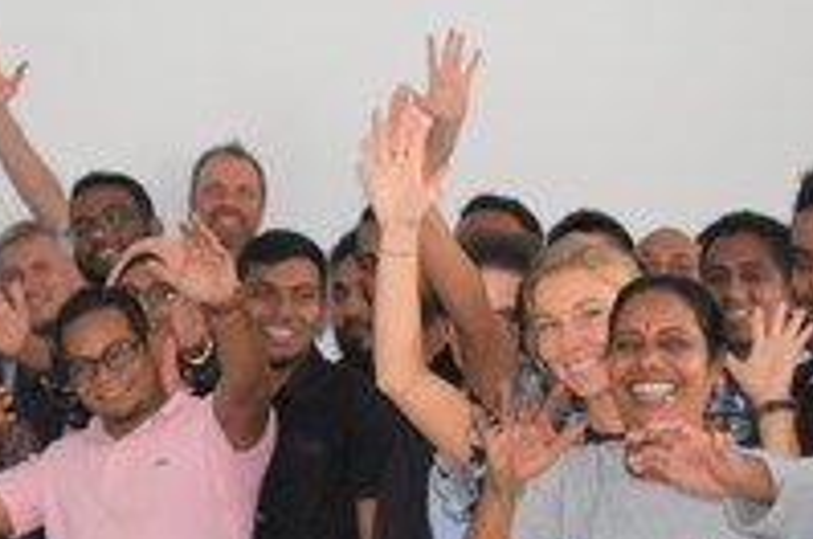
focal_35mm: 136
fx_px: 3066
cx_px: -376
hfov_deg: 14.2
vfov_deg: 10.0
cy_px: 359
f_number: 3.5
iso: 800
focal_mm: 18
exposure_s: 1/60
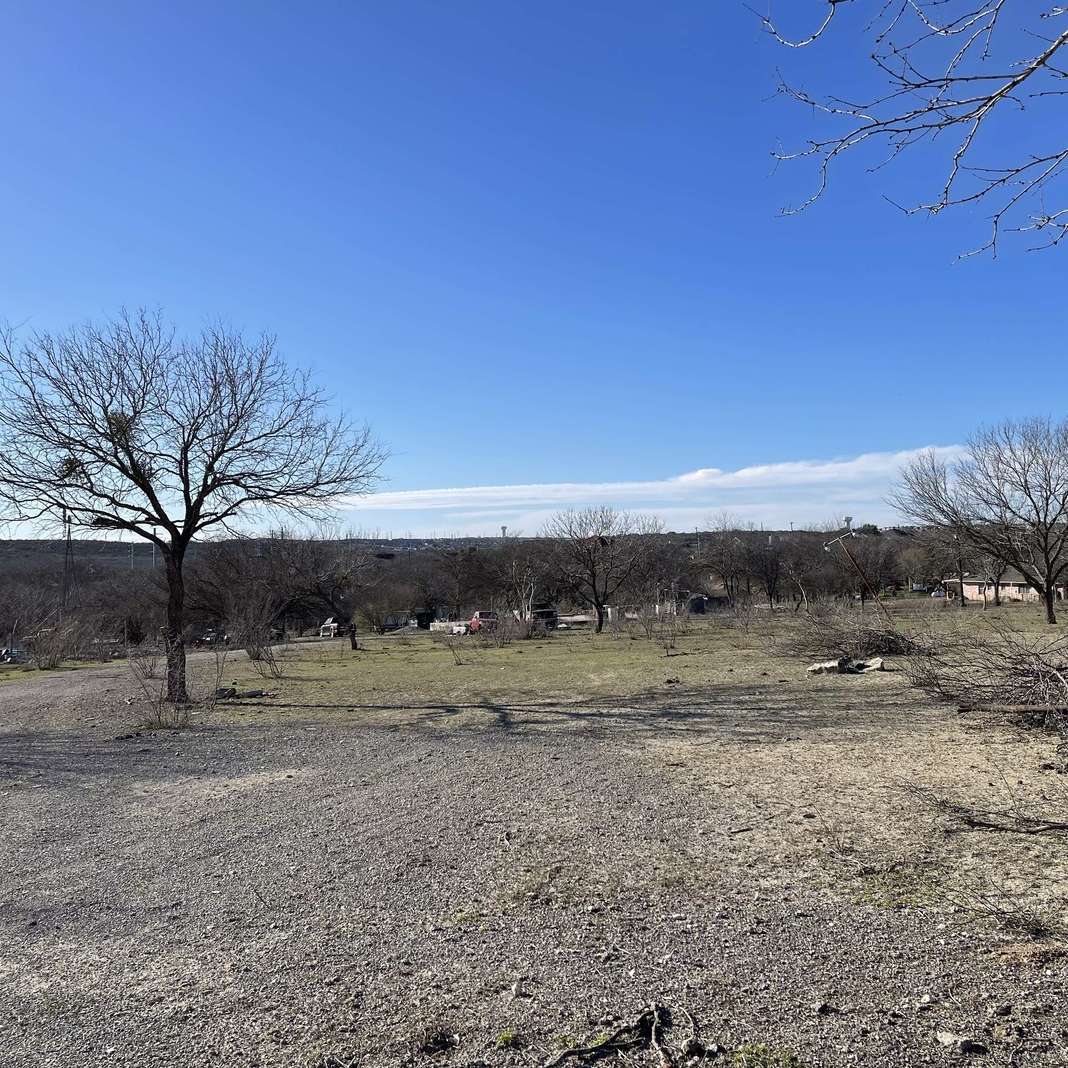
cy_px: 531
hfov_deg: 52.1
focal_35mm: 31
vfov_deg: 52.5
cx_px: 653
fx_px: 1082
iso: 32
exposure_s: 1/4348
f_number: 1.6
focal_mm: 5.1
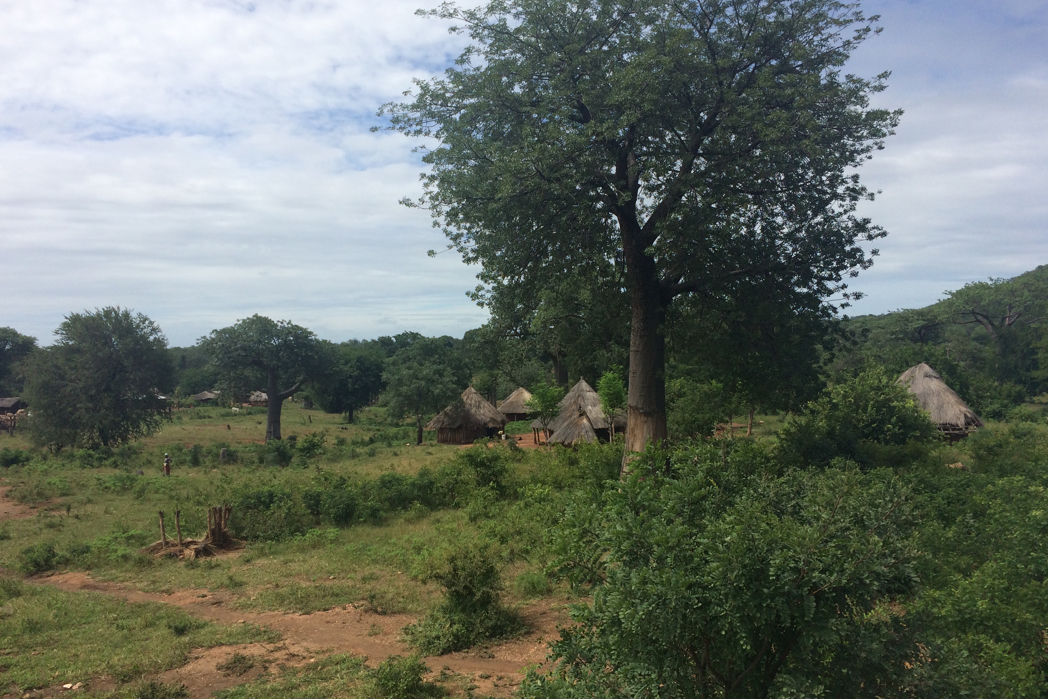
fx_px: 902
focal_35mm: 31
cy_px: 370
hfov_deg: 60.3
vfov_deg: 42.3
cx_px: 527
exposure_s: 1/3425
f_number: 2.2
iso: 32
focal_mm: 4.15
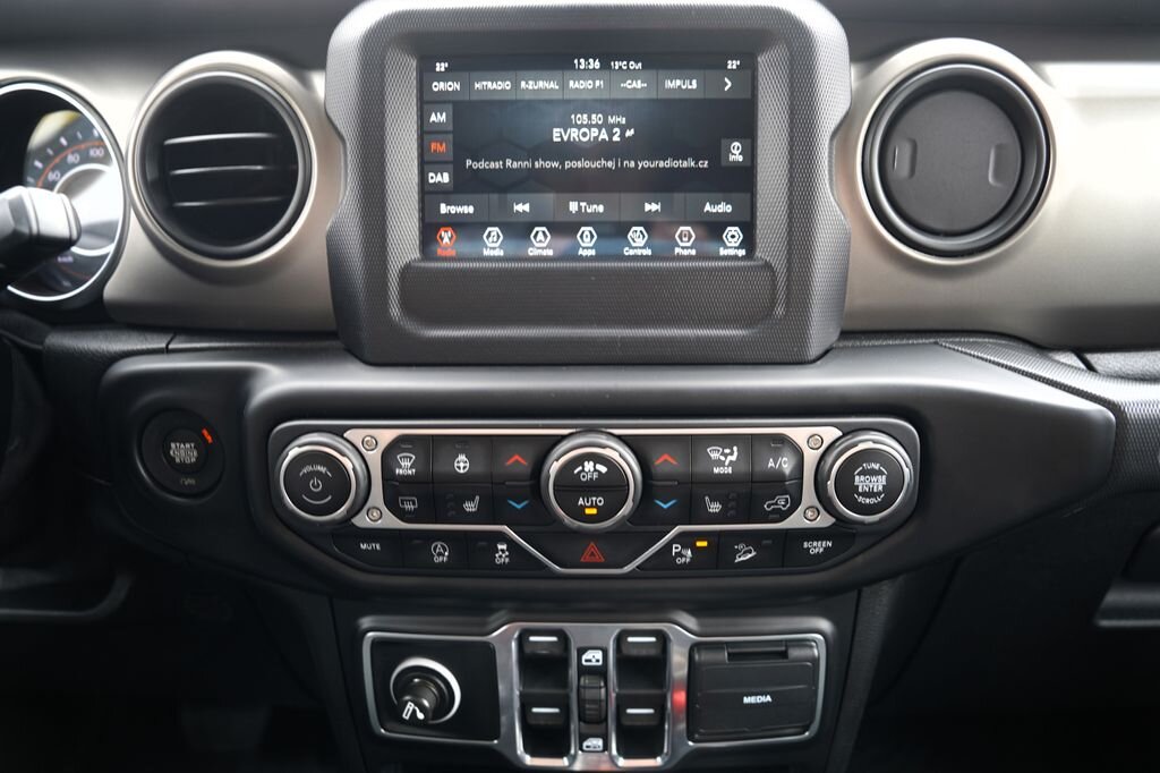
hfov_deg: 73.8
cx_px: 580
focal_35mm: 24
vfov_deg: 53.1
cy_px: 386
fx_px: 773
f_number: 3.2
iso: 100
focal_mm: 24
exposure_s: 1/40
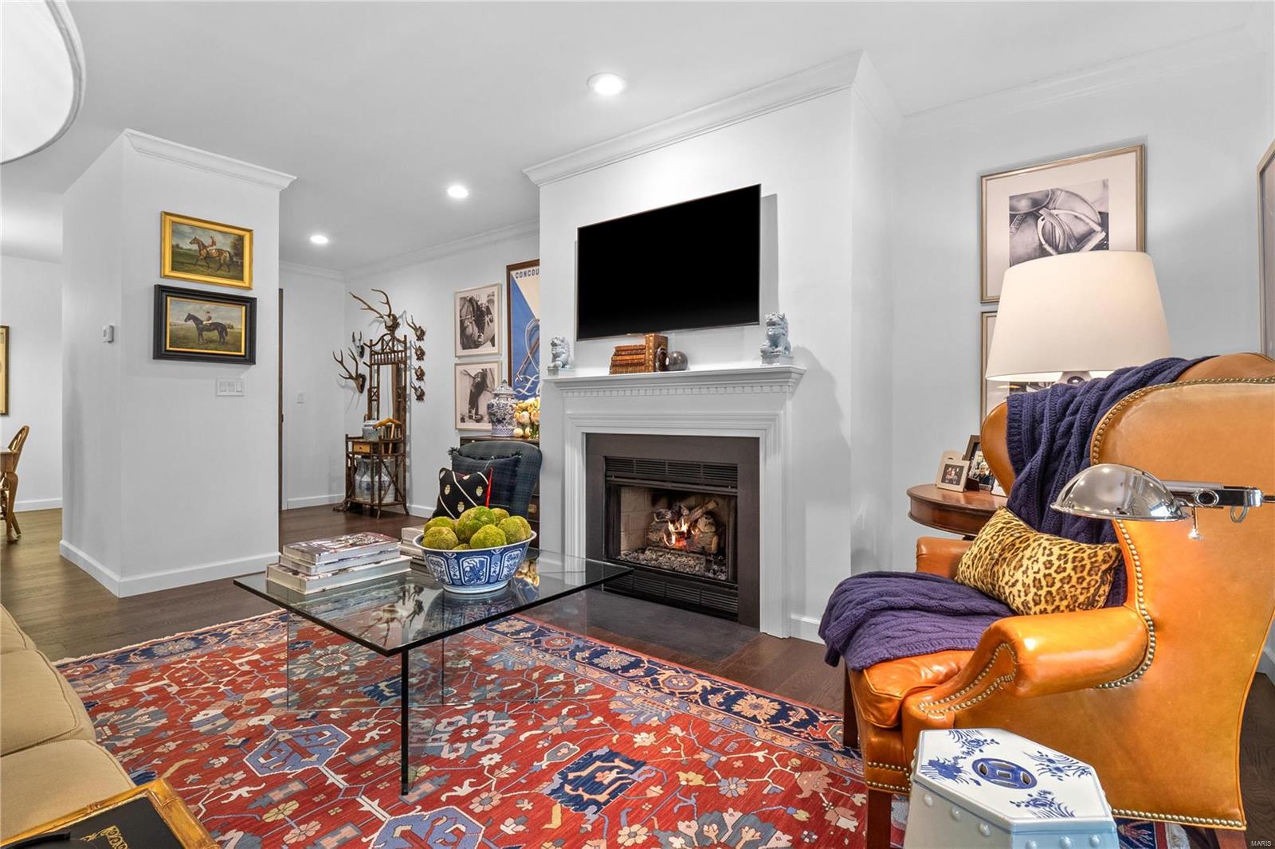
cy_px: 424
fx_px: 567
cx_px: 638
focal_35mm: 16
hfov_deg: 96.7
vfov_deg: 73.7
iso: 400
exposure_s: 1/3
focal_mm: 8
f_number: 8
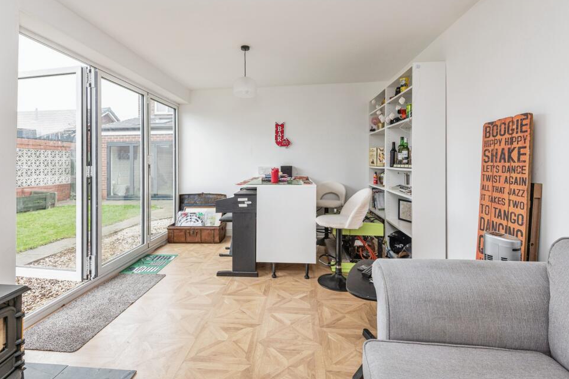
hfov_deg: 93.2
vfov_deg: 70.4
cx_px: 270
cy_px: 184
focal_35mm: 17
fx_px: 269
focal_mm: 16
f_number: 8
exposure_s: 1/40
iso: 320
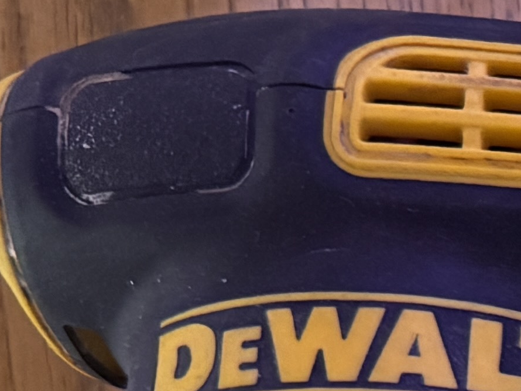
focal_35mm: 154
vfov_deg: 9.4
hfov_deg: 10.5
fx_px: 2318
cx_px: 1349
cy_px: 541
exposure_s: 1/50
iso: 800
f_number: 1.78
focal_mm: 6.76
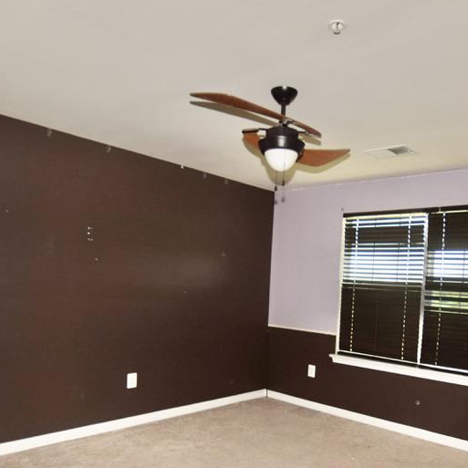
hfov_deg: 58.8
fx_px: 413
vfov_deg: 58.3
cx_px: 268
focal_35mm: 27
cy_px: 295
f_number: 3.5
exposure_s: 1/200
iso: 200
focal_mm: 10
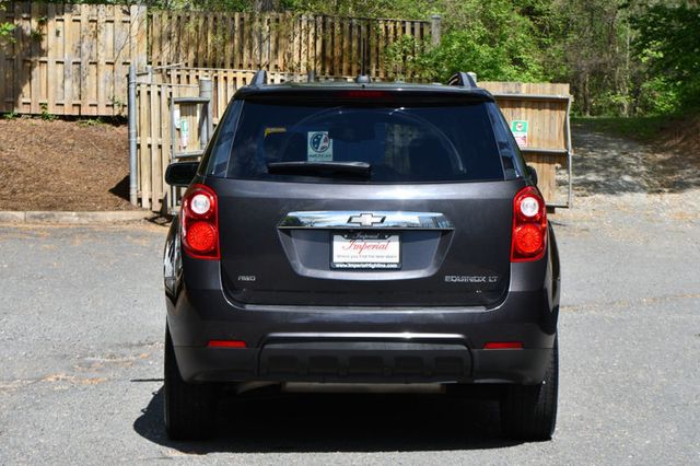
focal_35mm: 120
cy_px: 233
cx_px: 350
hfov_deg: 17.1
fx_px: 2332
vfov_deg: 11.4
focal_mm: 80
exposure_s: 1/250
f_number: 8
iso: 100
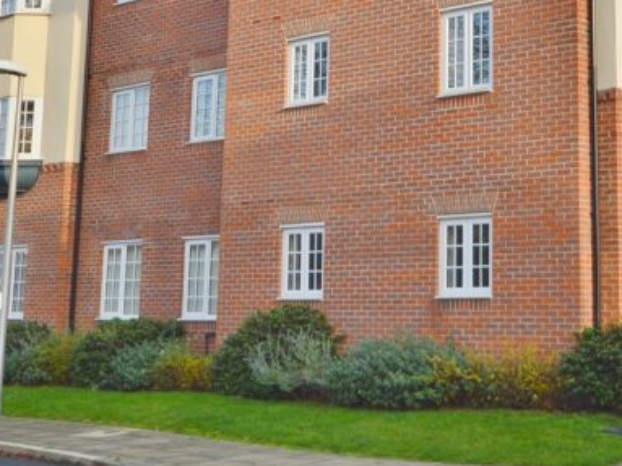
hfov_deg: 25.0
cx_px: 471
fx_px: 1383
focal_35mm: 77
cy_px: 24
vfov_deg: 18.7
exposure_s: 1/160
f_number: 5.6
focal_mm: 20
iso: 100
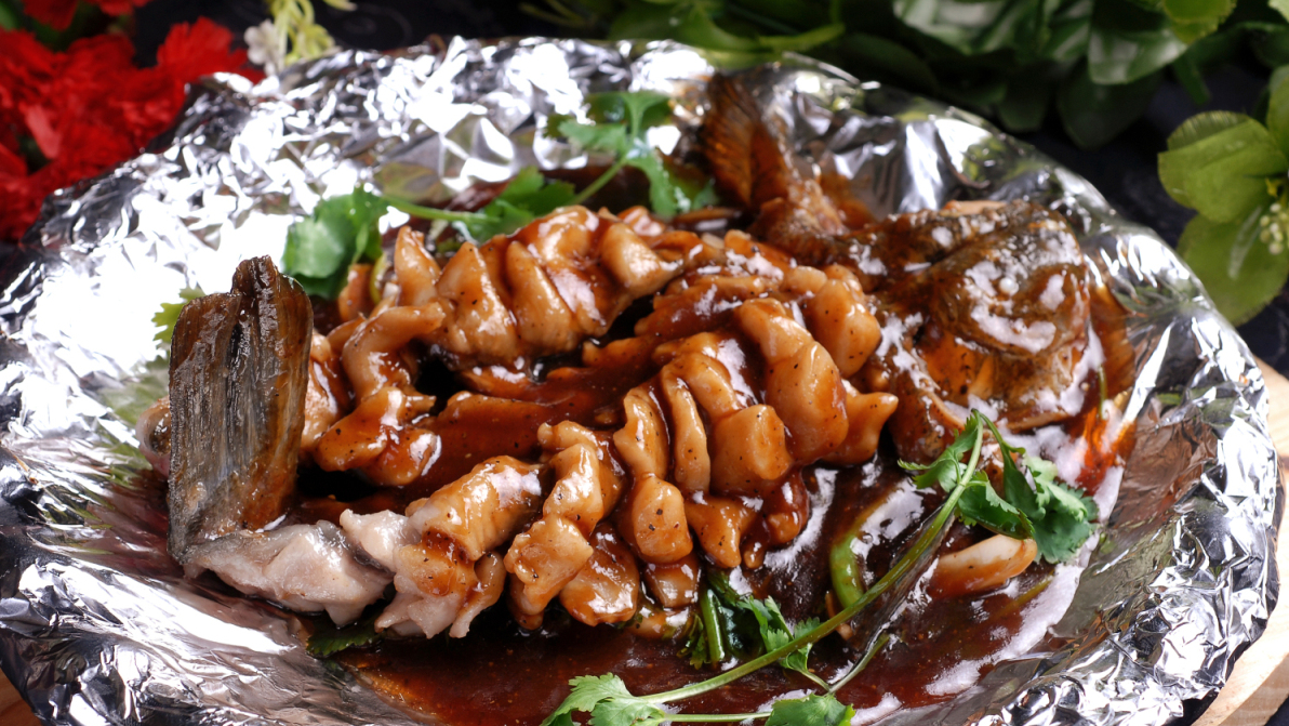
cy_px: 428
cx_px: 642
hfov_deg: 22.4
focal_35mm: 95
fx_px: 3248
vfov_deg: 12.7
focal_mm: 60
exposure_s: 1/160
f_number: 8
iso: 125
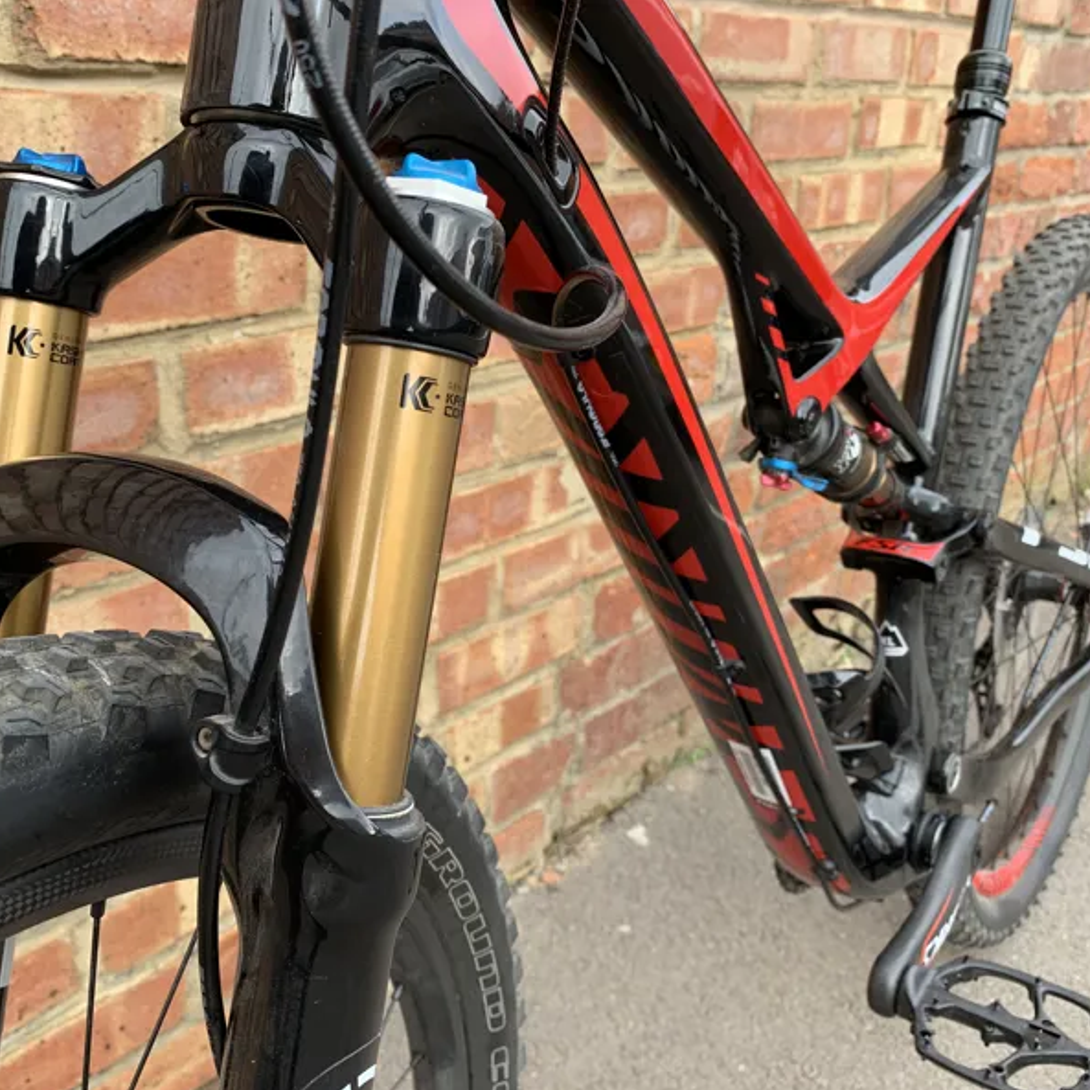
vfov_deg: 52.5
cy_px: 550
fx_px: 1104
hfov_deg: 52.4
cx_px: 483
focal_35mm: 31
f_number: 1.8
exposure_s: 1/241
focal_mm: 4.25
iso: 25
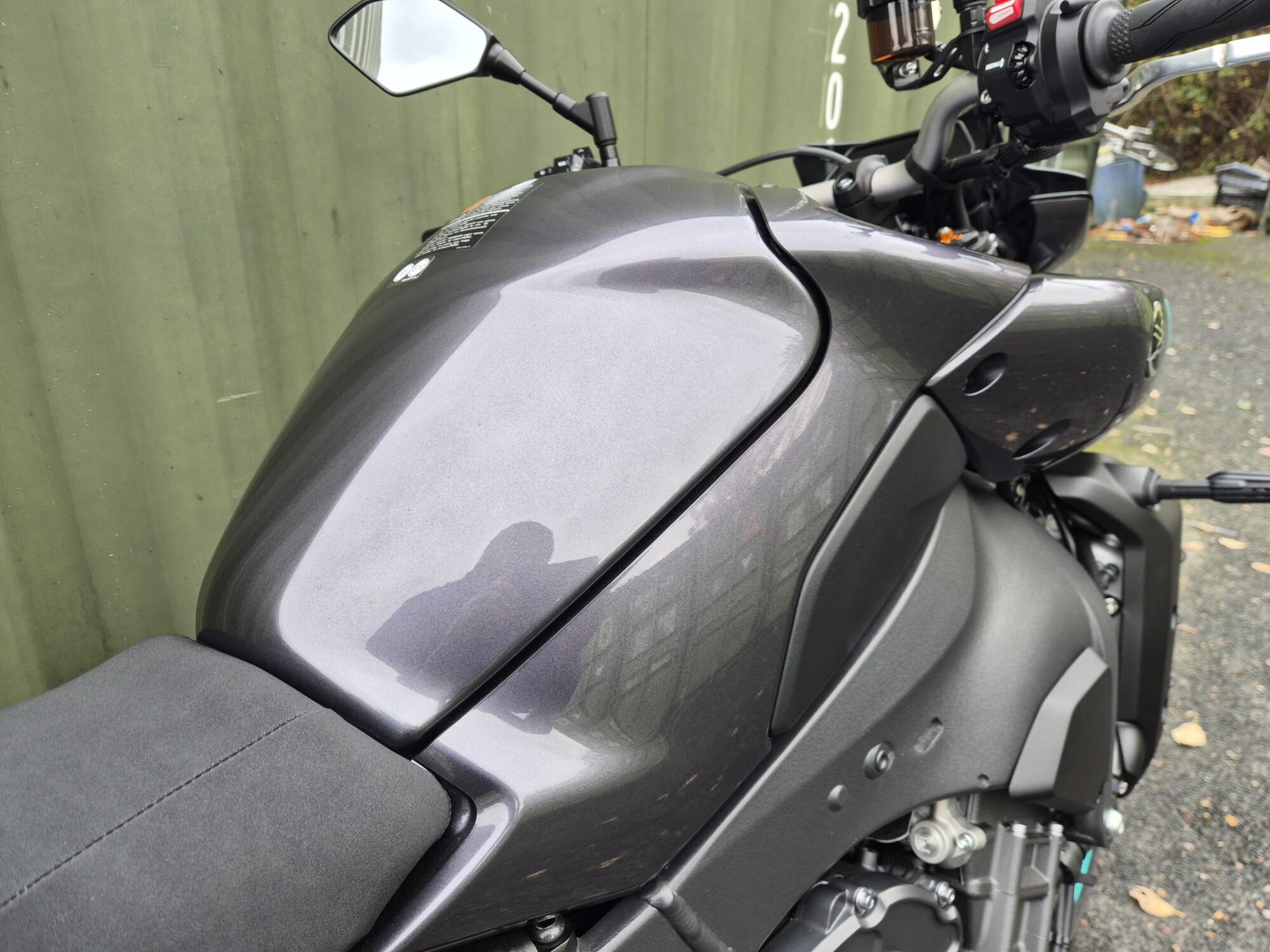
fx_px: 844
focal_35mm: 23
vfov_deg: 58.9
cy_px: 476
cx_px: 635
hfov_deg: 73.9
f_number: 1.8
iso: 64
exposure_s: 1/180
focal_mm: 5.4
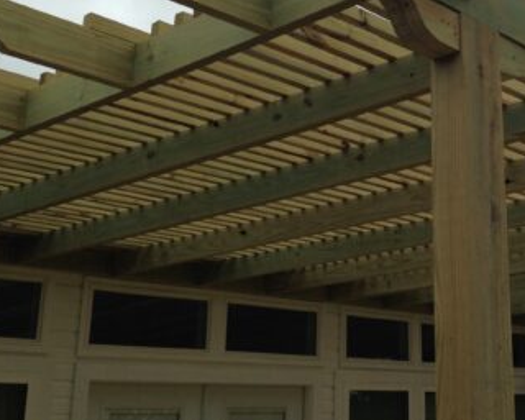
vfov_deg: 24.1
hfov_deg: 28.8
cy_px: 147
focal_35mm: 63
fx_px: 979
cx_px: 477
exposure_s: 1/1022
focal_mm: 4.12
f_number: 2.4
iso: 50
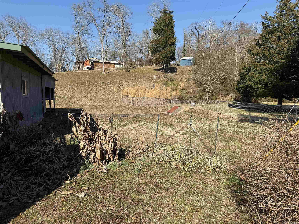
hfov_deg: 71.6
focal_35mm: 24
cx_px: 150
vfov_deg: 56.8
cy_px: 112
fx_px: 207
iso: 80
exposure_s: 1/3425
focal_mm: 6.76
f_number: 1.78
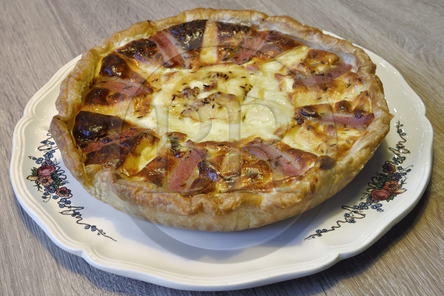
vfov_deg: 30.5
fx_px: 543
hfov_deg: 44.5
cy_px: 148
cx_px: 222
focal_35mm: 44
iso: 1600
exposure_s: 1/40
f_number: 11
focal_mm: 44
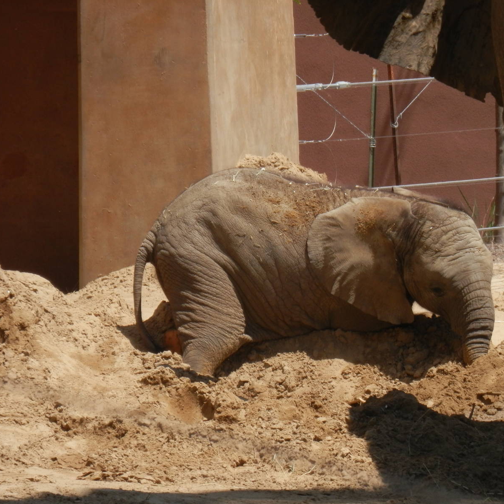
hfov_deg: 3.0
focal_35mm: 591
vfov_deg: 3.0
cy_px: 252
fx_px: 9735
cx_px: 319
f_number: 6.9
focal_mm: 90
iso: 80
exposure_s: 1/250
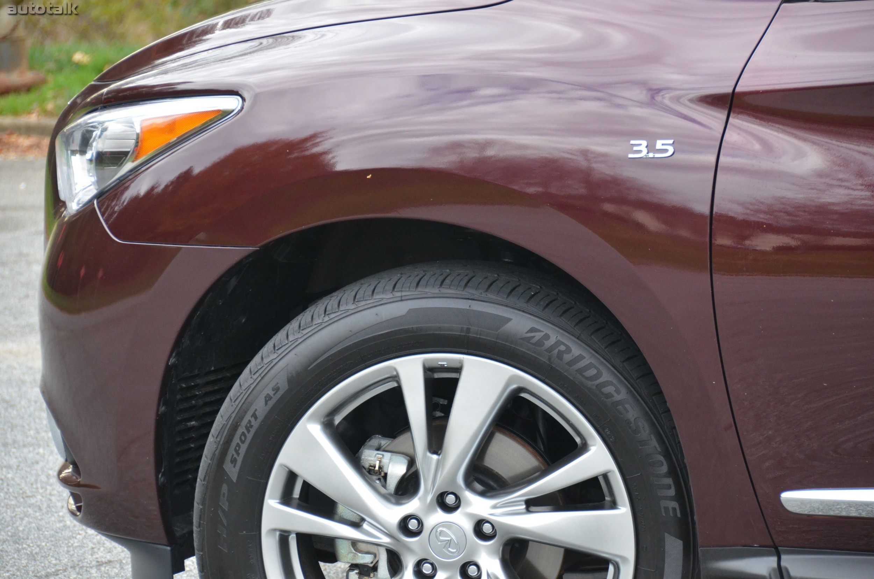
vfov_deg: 8.7
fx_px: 3816
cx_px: 437
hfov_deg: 13.1
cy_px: 290
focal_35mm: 158
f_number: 5.3
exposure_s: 1/500
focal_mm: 105
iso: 1250
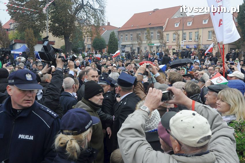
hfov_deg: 51.3
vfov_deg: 35.4
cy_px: 82
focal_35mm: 38
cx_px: 122
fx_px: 255
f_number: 8
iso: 800
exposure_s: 1/250
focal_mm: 25
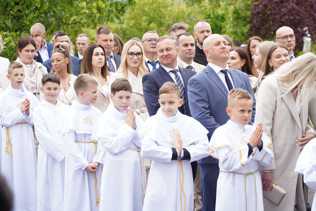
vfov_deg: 13.0
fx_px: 922
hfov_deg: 19.5
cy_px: 106
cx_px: 158
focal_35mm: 105
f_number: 5
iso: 100
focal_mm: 105
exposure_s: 1/100
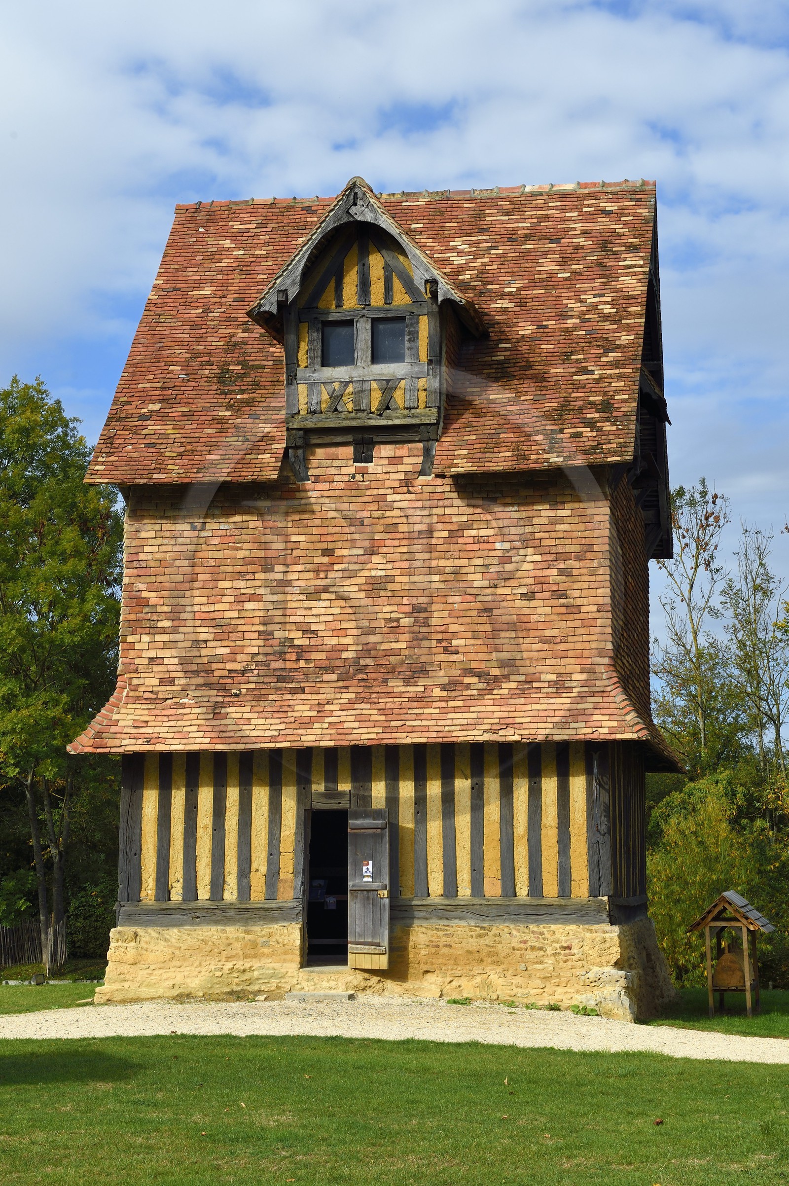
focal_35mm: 60
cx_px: 394
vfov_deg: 33.4
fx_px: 1975
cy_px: 593
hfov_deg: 22.6
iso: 200
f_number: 11
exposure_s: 1/250
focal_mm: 60
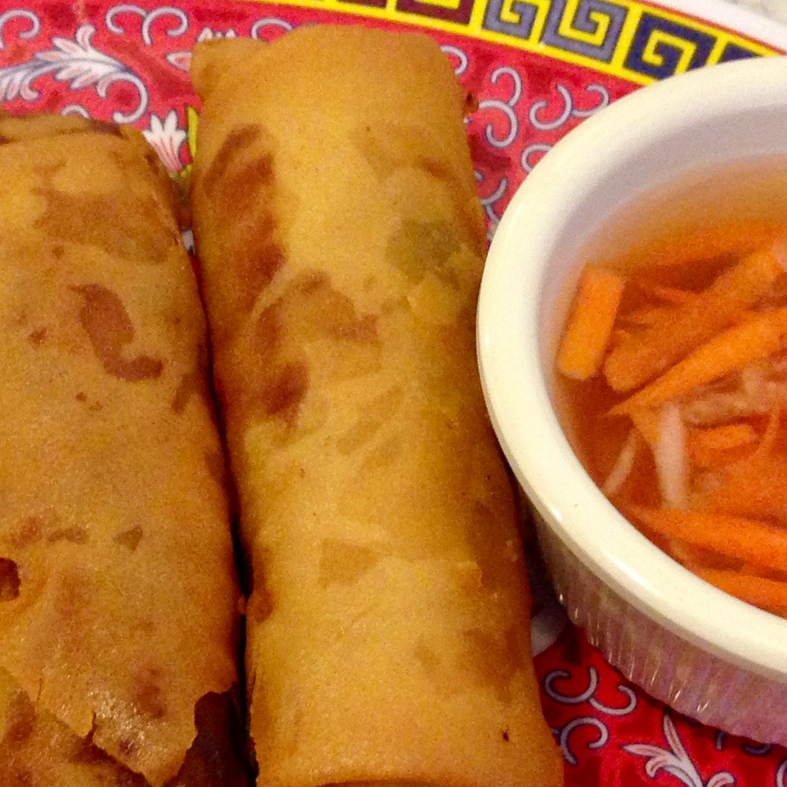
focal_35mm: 93
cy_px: 604
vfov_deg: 18.5
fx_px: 2392
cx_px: 166
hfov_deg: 18.5
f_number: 2.4
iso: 320
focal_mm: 4.13
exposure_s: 1/20
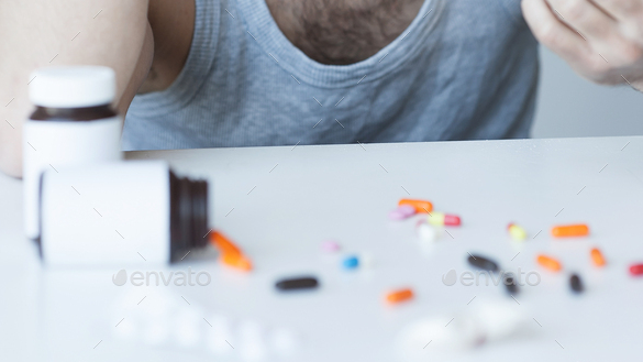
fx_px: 2302
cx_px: 323
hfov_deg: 15.9
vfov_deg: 8.9
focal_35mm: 135
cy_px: -60
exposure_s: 1/160
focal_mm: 85
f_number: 3.2
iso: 200
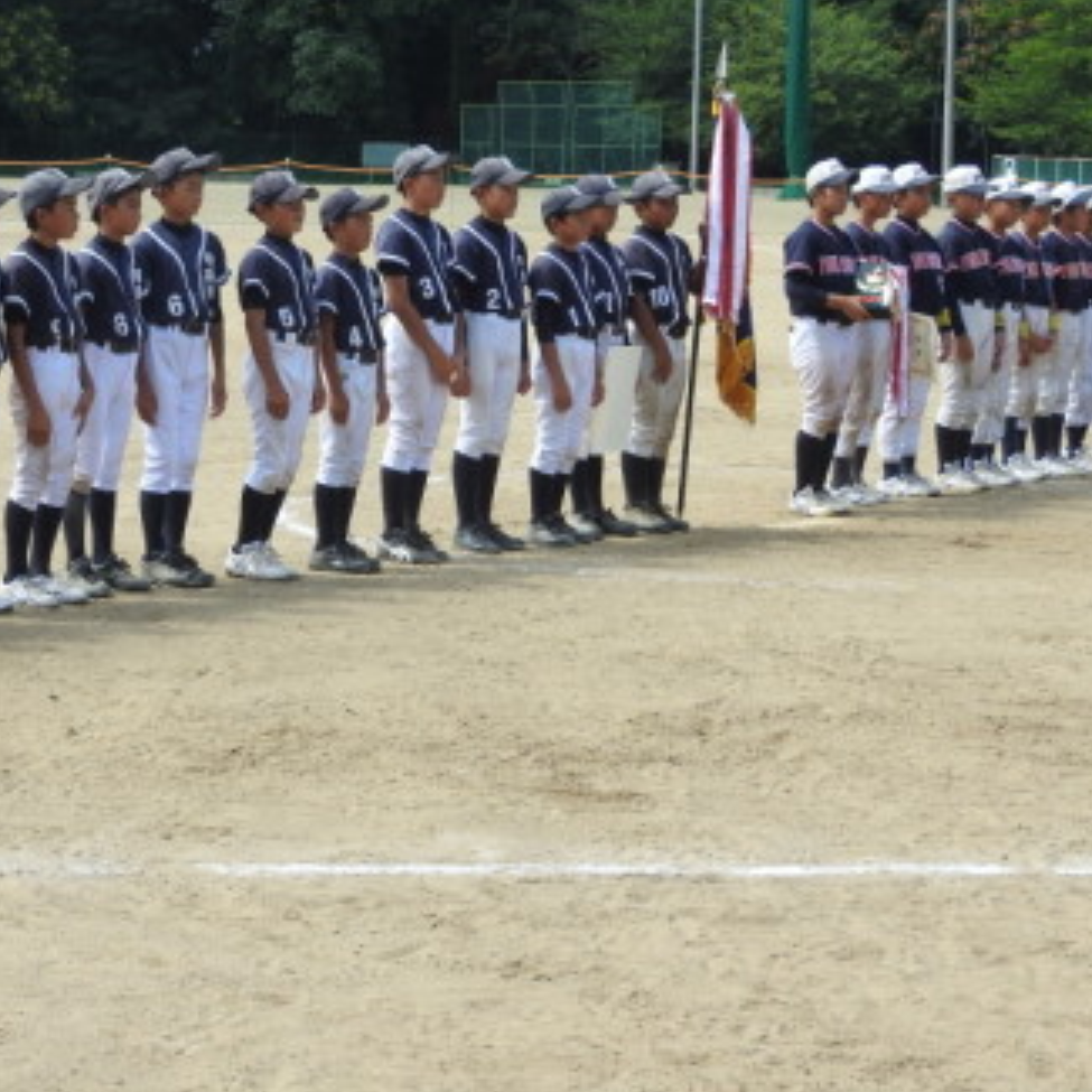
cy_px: 370
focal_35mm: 106
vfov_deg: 16.4
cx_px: 403
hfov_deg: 16.4
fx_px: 3783
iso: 100
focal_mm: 11.6
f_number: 4.2
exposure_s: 1/400
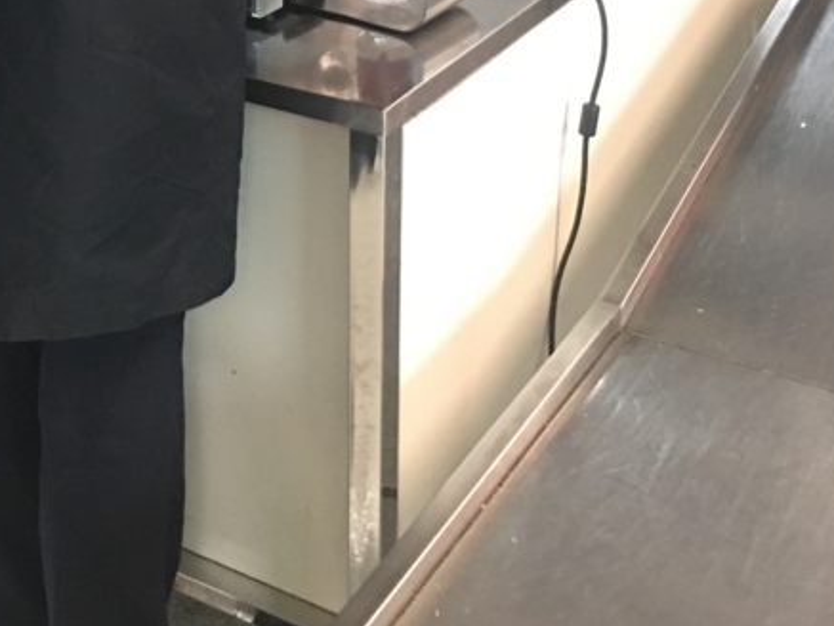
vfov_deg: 20.9
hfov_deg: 28.1
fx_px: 1639
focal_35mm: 68
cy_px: -10
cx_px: 191
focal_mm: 4.15
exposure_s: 1/8
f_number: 2.2
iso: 160
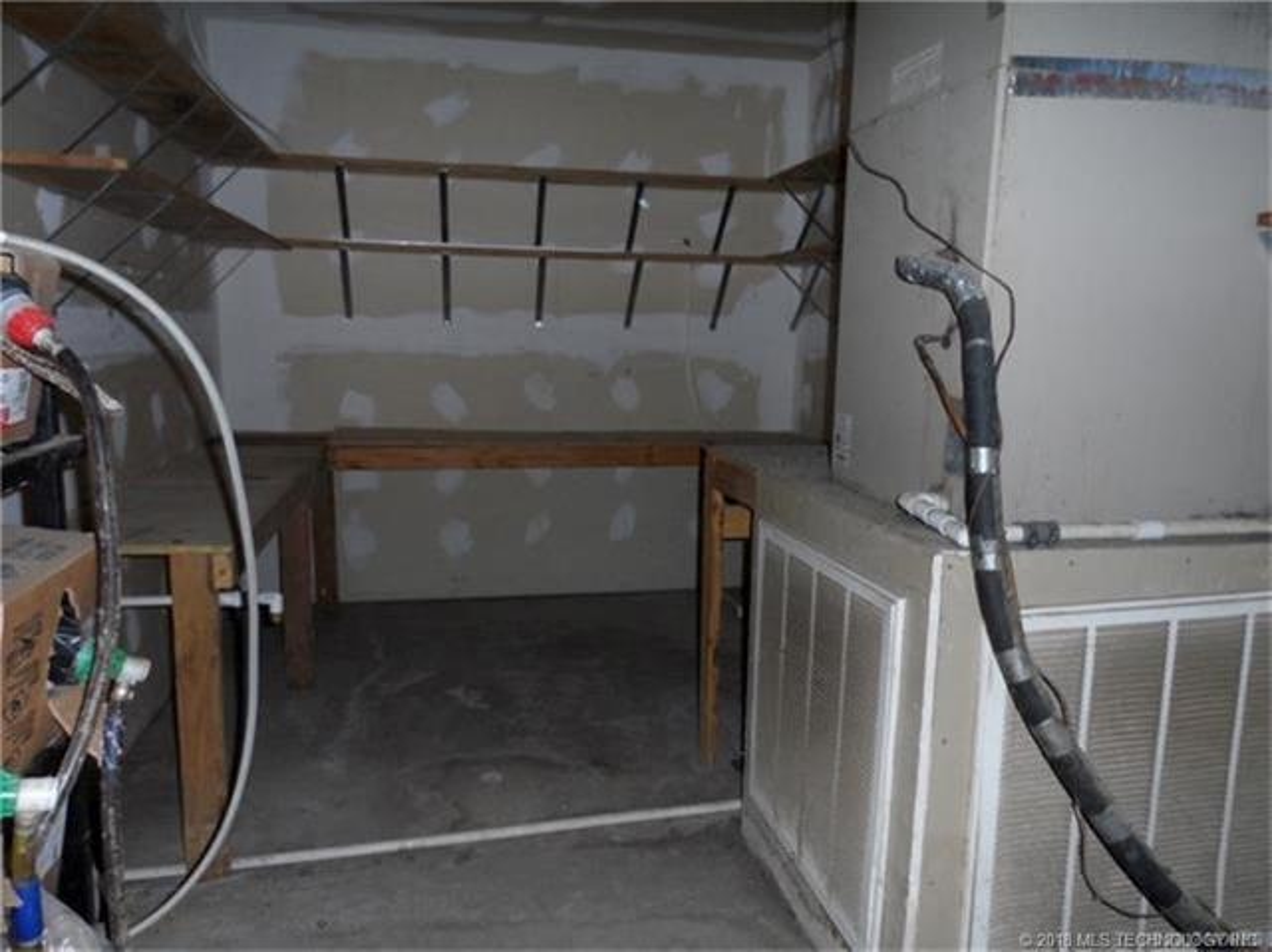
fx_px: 881
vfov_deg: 56.8
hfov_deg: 71.6
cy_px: 476
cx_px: 636
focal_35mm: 24
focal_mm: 4
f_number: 3.2
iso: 160
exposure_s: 1/30
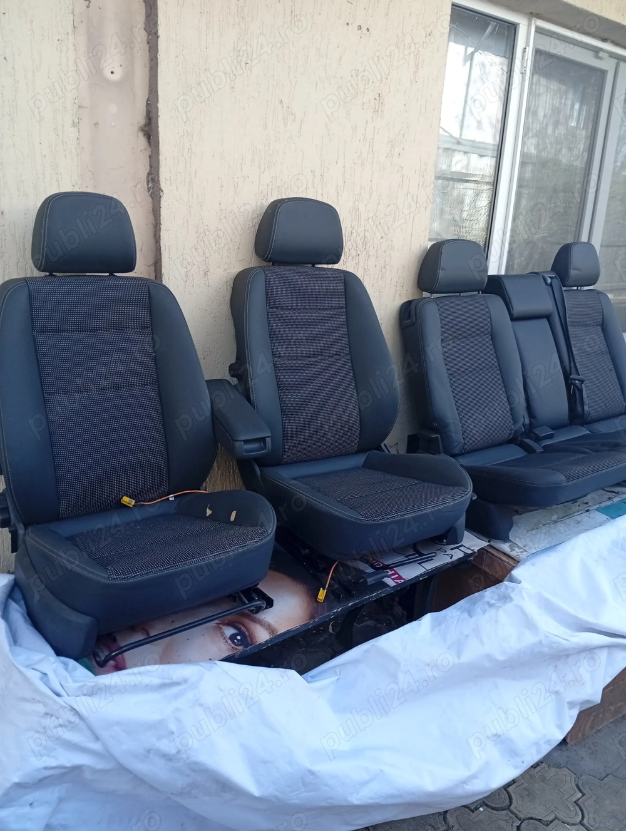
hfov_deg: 51.5
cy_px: 416
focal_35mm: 27
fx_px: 649
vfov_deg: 65.2
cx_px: 313
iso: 79
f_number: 1.8
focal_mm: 3.98
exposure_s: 1/50
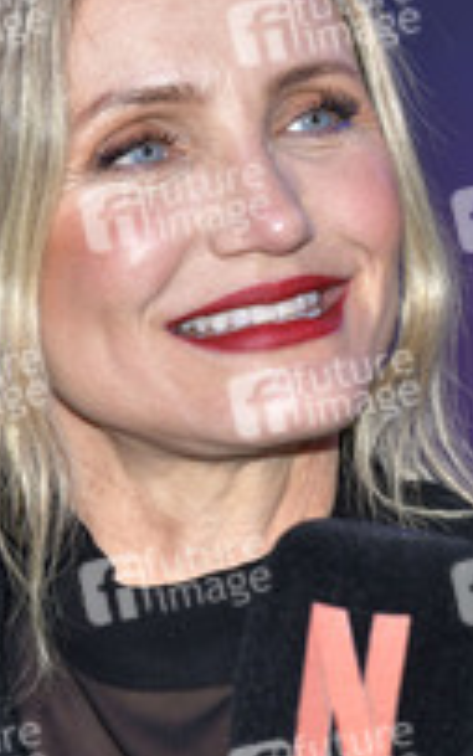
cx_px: 225
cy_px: 302
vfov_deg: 6.9
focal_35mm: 305
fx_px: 6286
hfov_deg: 4.3
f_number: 7.1
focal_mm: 135
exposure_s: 1/200
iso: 1250
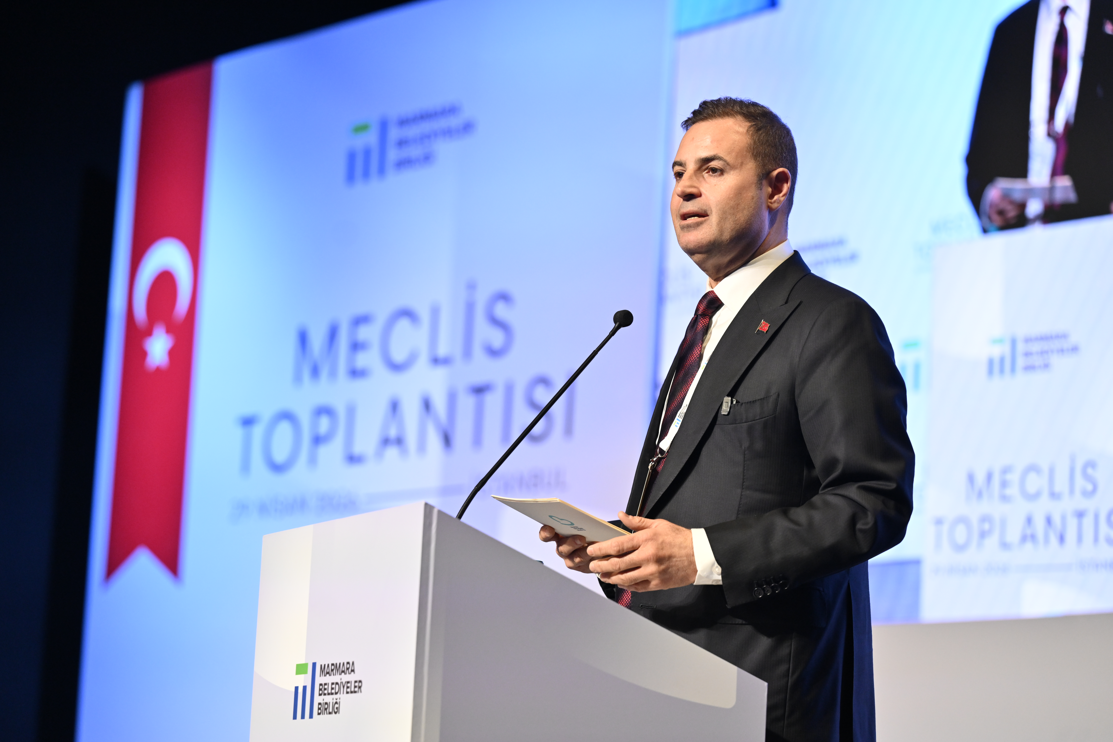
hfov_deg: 20.4
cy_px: 371
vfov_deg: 13.7
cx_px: 556
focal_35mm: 100
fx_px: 3091
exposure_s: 1/320
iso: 1600
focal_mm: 100
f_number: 3.2
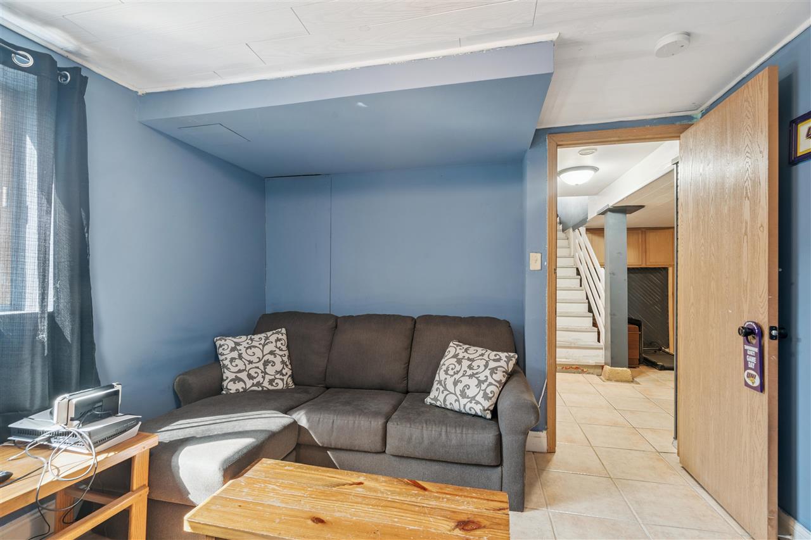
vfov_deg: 73.7
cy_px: 270
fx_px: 360
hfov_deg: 96.7
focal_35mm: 16
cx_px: 406
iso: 400
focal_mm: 16
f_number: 10
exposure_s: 1/1.25
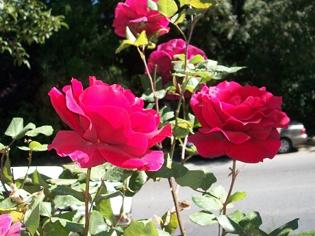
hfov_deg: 36.2
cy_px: 118
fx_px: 482
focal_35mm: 53
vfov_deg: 27.5
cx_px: 158
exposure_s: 1/400
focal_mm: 8.8
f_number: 3.6
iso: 80
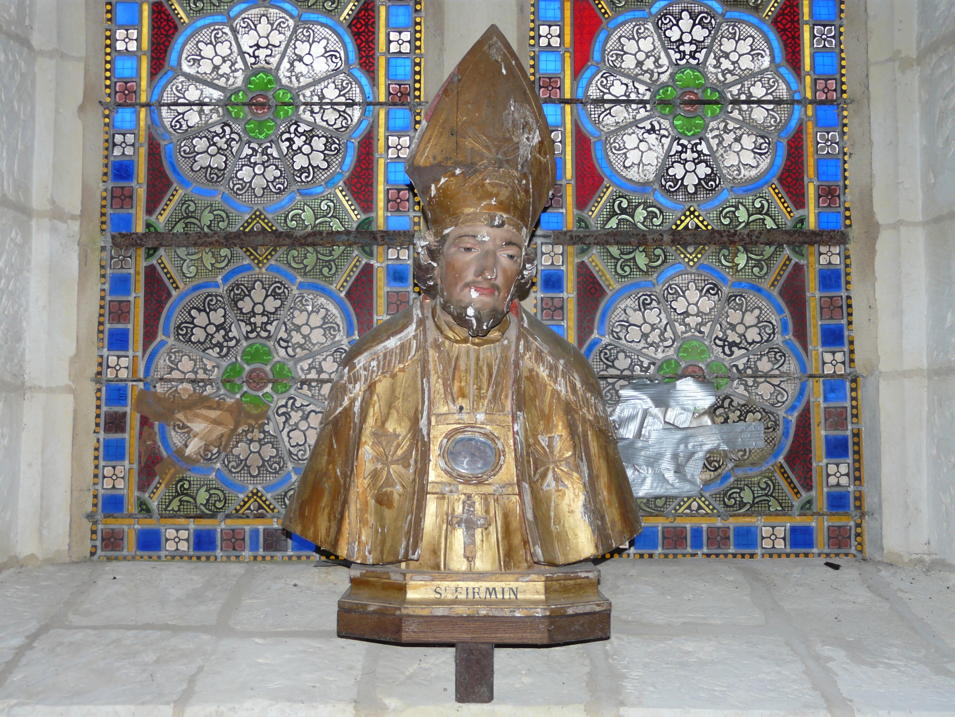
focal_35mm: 38
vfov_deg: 37.7
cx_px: 478
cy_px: 358
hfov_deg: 49.0
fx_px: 1048
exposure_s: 1/40
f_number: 2.8
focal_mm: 6.3
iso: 100
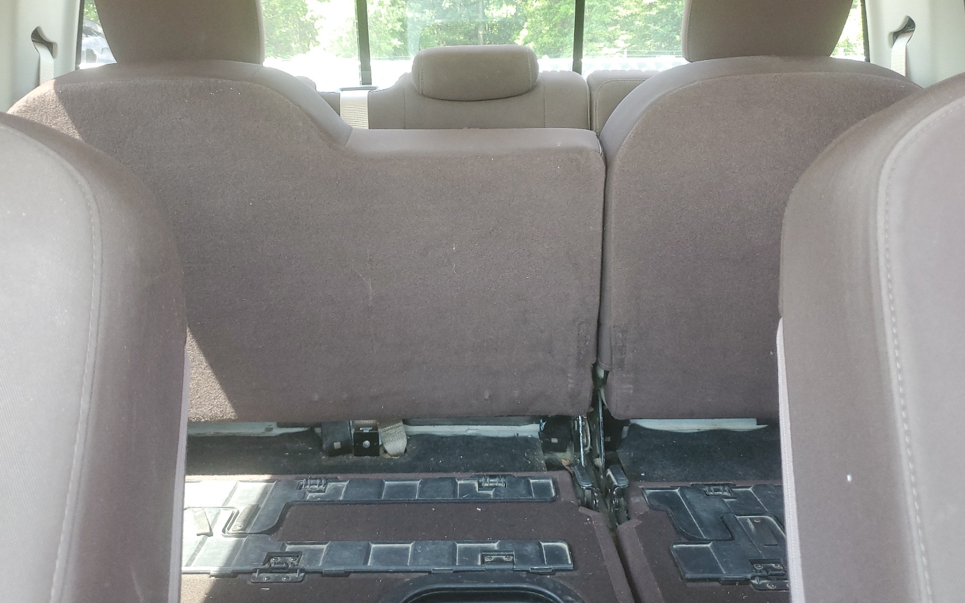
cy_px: 267
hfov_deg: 66.5
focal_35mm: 28
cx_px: 480
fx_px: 736
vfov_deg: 44.5
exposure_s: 1/60.2
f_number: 1.5
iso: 133
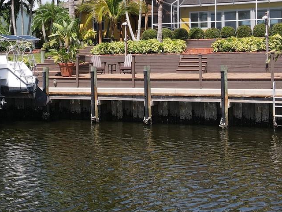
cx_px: 101
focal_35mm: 60
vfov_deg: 24.3
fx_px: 489
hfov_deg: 32.0
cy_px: 64
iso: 100
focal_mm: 4.5
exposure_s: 1/500
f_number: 2.8
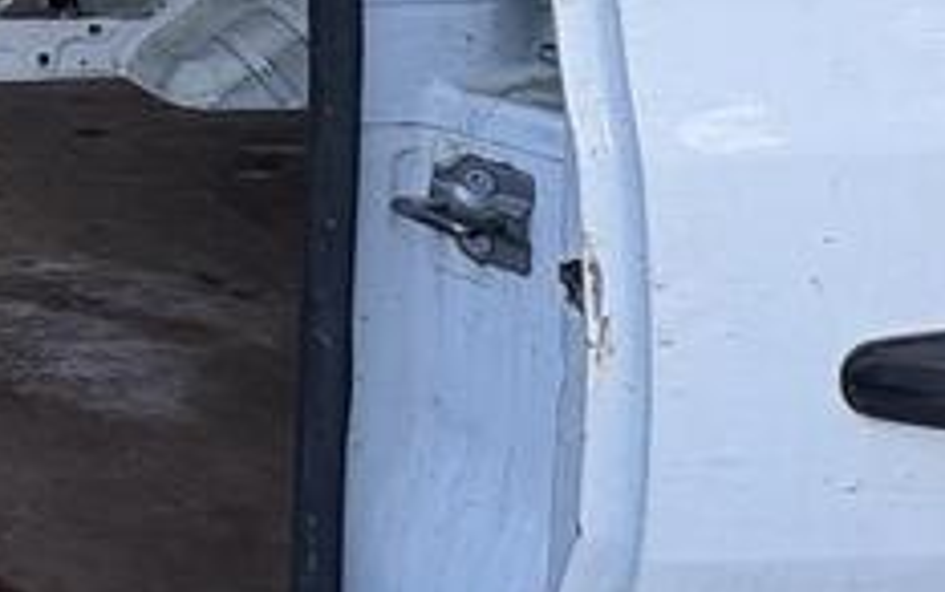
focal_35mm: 57
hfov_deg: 23.7
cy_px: -203
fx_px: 1469
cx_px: -637
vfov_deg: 20.6
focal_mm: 2.22
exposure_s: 1/174
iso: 64
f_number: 2.2
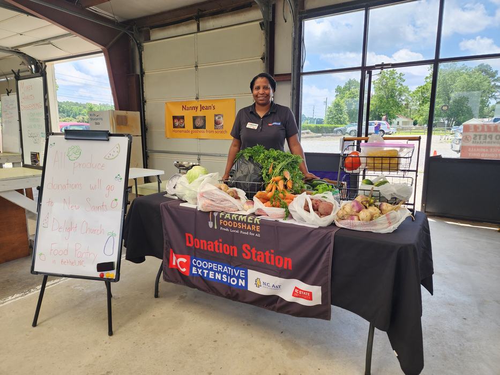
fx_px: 332
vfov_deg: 58.9
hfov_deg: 73.9
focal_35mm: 23
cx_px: 250
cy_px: 188
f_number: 1.8
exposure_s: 1/180
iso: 25
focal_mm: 6.4
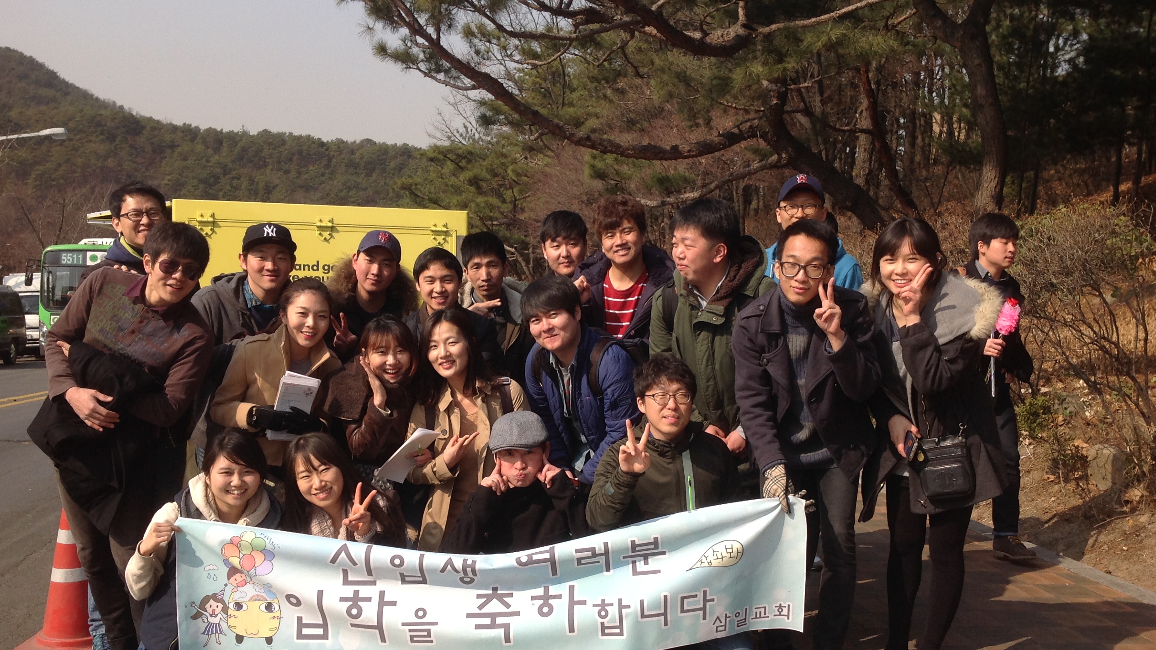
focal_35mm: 39
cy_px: 386
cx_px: 586
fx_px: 1195
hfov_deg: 51.6
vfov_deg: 30.3
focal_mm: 4.28
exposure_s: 1/1592
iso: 50
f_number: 2.4
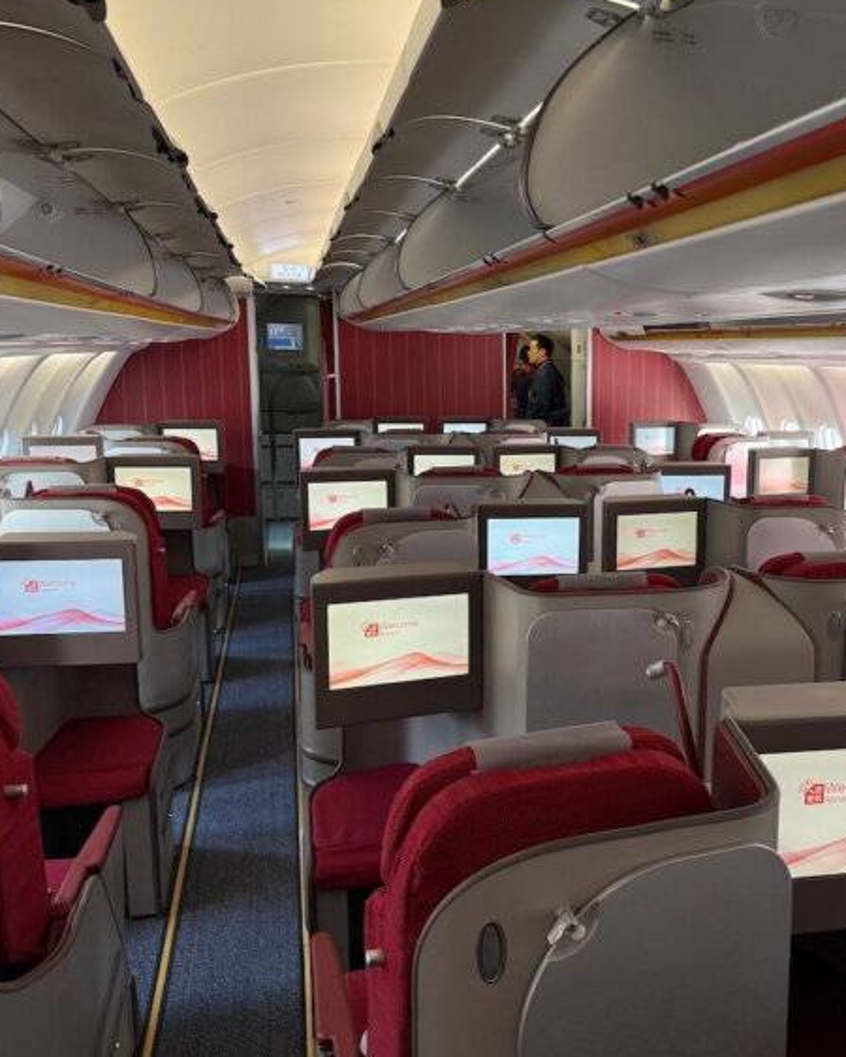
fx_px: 1001
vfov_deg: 55.6
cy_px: 521
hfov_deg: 44.5
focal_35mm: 32
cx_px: 619
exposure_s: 1/73
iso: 200
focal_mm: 6.76
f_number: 1.78
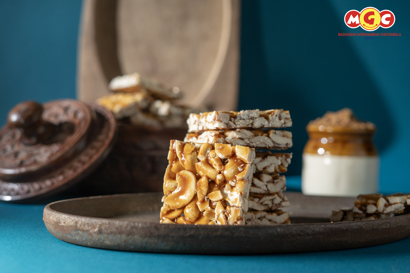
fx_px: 569
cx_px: 205
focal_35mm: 50
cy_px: 136
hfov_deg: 39.6
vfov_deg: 27.0
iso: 320
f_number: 4.5
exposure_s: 1/160
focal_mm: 50
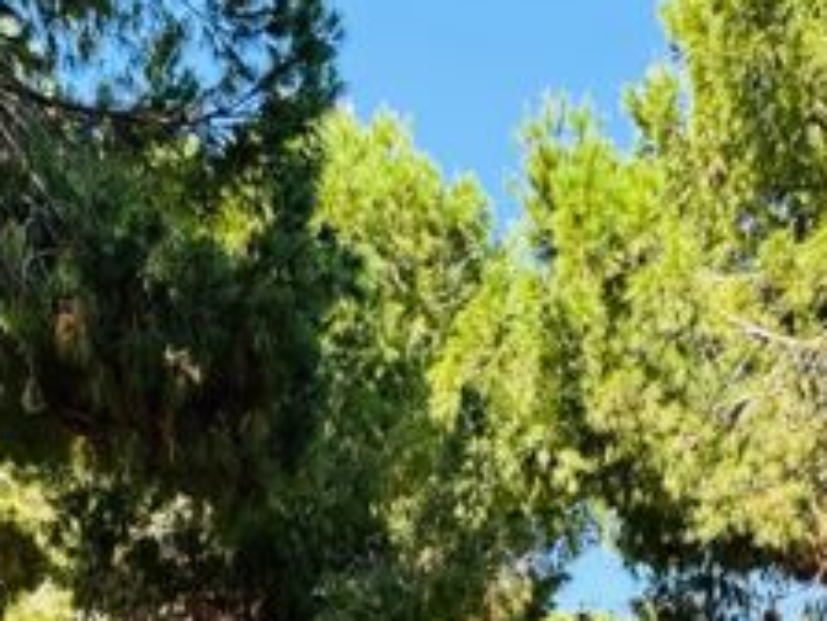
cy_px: 876
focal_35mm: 44
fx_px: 1051
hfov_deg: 42.9
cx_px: 371
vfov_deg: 26.2
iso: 40
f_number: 2.2
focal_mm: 2.22
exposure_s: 1/251
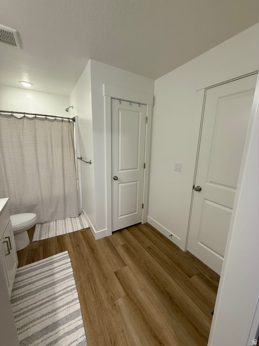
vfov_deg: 102.1
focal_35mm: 14
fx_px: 140
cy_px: 173
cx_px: 130
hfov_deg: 85.7
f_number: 2.2
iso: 200
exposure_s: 1/120
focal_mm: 2.22
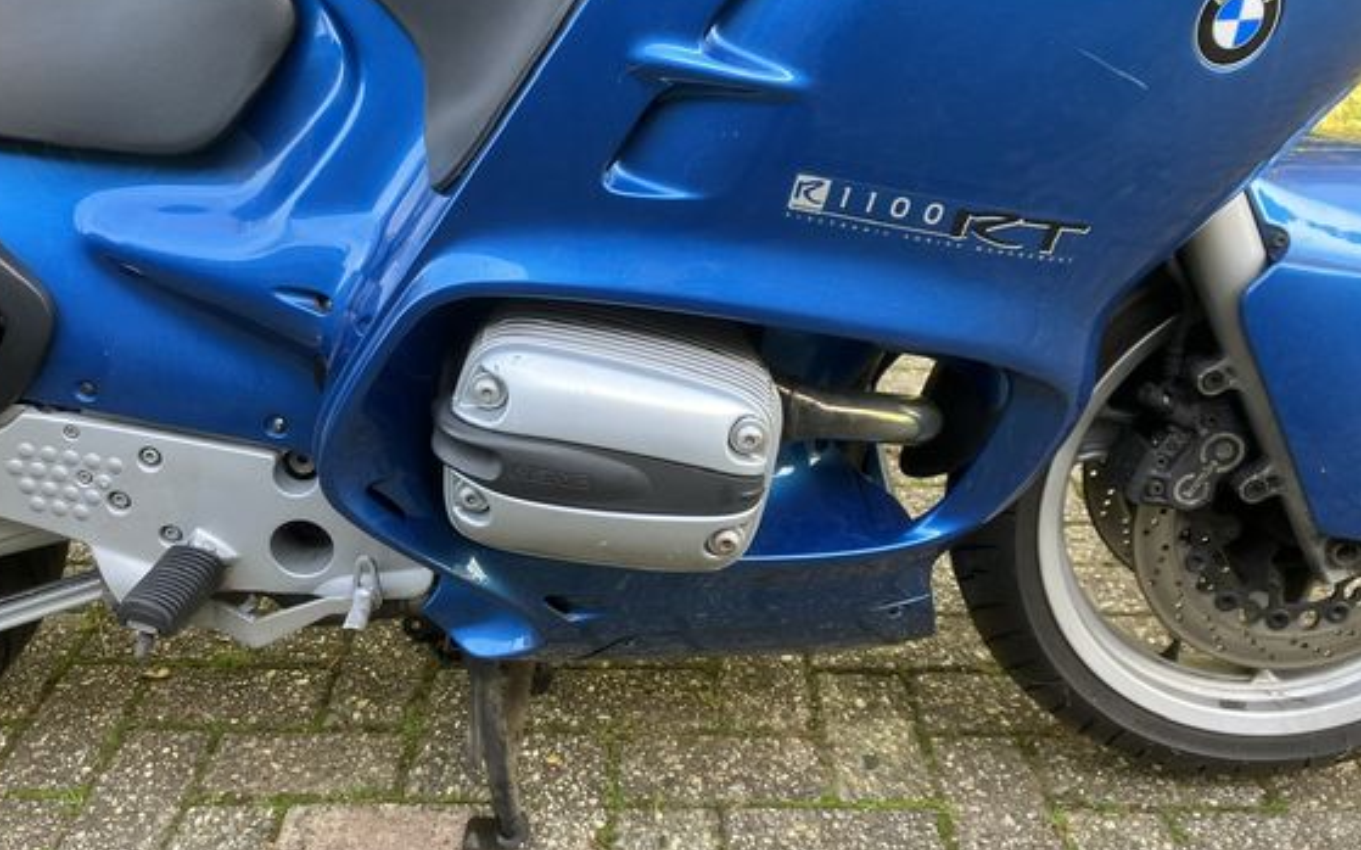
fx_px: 1261
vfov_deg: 37.0
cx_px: 587
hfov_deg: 56.5
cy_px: 317
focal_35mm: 34
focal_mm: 3.99
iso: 64
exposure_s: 1/121
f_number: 1.8
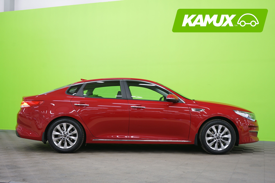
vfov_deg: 31.2
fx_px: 328
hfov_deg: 45.4
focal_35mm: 43
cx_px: 138
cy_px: 92
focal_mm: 43
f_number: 4.5
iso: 400
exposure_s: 1/6
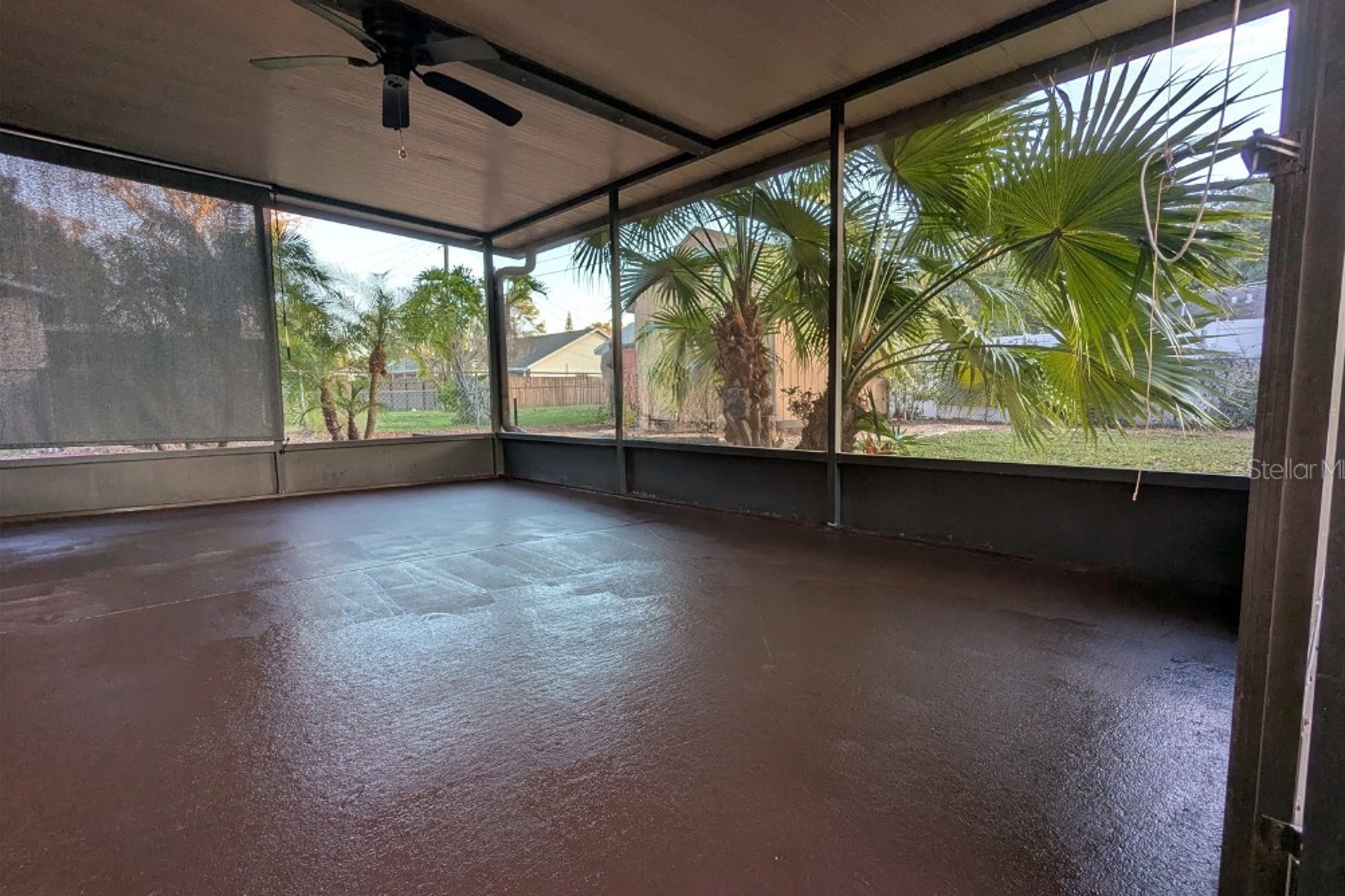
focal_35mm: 17
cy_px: 468
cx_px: 686
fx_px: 635
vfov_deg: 70.4
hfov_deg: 93.3
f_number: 2.2
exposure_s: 1/60
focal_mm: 2.35
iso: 64
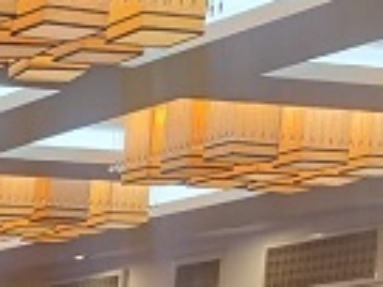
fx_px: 2202
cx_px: -749
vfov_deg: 7.0
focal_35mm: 199
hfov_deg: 8.4
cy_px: 684
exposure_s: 1/256
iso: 50
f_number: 1.6
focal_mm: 5.56
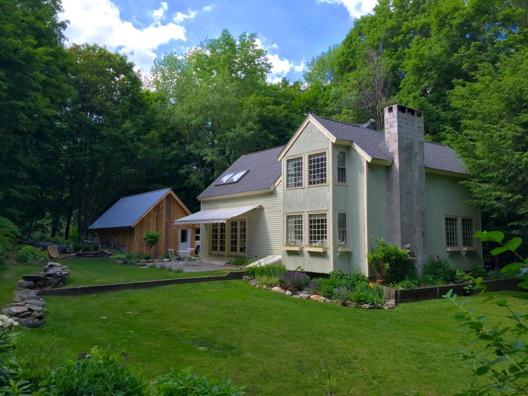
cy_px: 198
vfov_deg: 48.2
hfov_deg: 61.7
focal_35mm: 29
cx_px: 264
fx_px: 442
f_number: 2.2
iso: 32
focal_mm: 4.15
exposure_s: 1/760
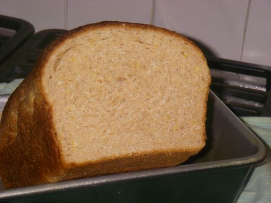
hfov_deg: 17.3
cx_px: 136
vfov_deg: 13.0
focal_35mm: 114
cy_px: 102
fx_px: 892
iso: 64
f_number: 8
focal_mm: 18.9
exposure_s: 1/100
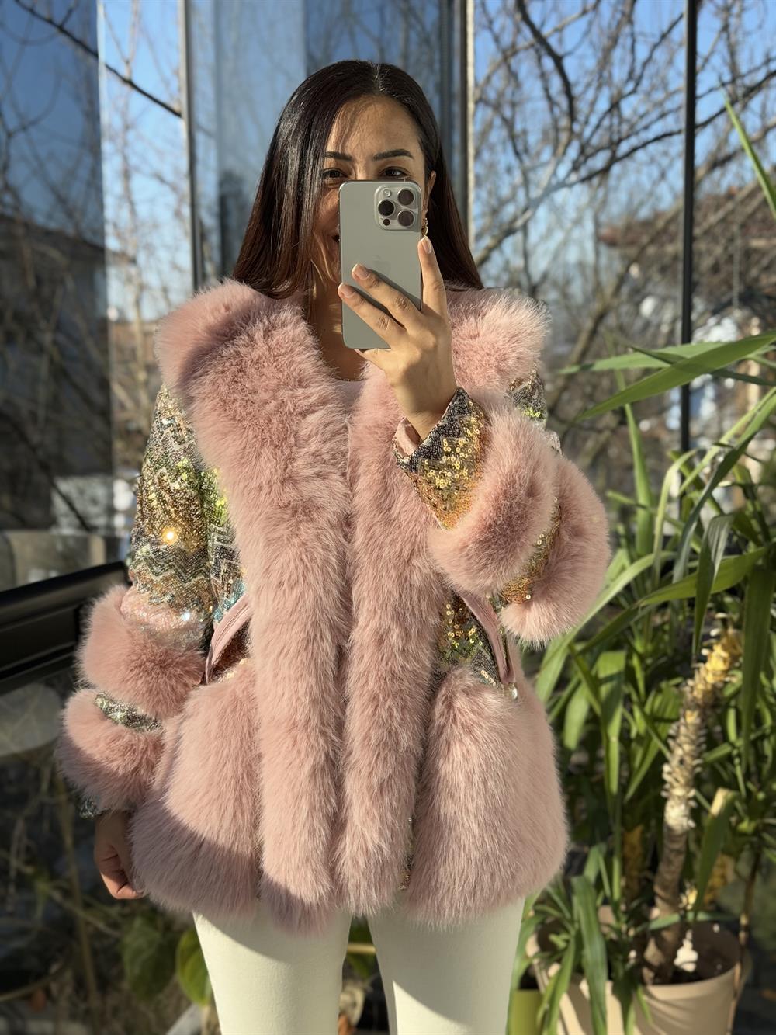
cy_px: 518
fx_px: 1434
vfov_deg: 39.7
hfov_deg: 30.3
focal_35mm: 48
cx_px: 388
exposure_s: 1/1076
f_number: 1.78
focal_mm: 6.76
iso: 64
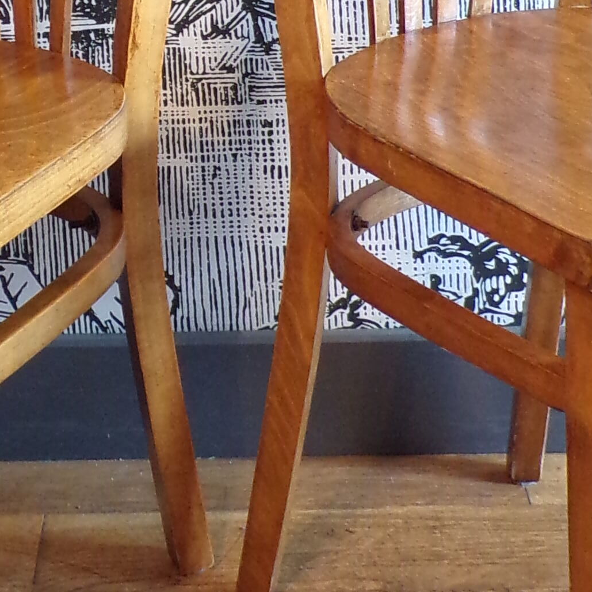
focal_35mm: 95
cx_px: 202
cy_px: -22
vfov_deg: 17.8
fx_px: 1838
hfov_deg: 18.3
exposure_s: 1/17
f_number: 3
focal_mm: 4.3
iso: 236
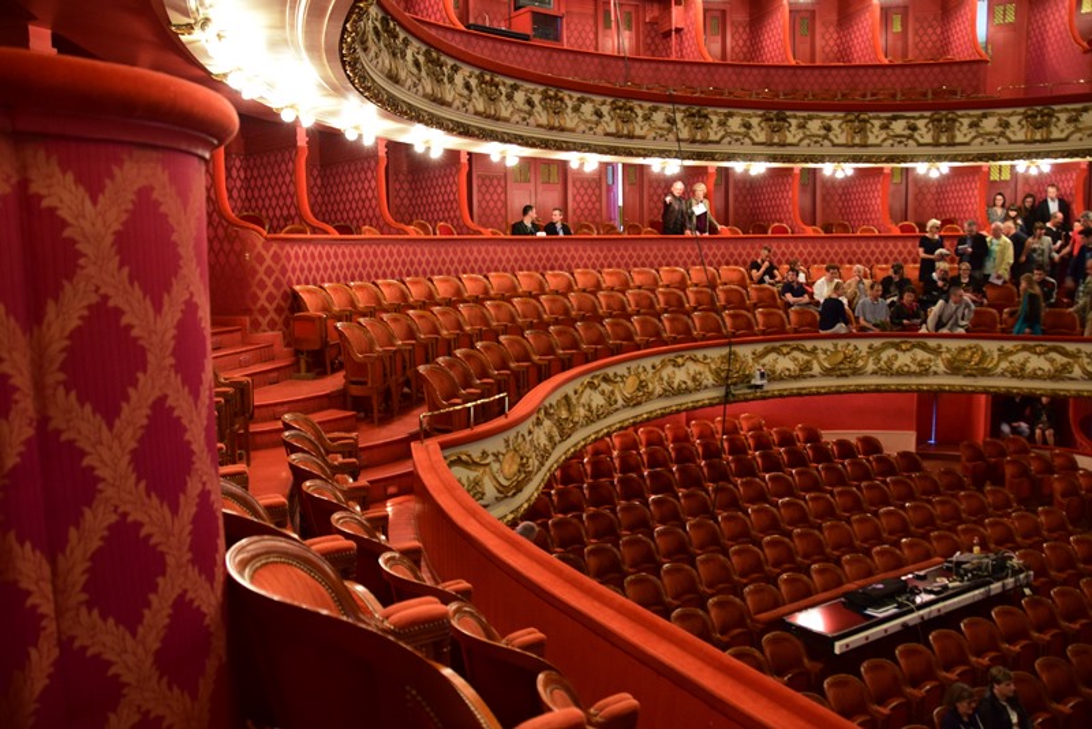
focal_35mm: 27
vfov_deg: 48.0
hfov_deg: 67.4
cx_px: 546
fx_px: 819
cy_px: 364
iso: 1600
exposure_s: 1/13
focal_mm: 18
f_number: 4.5
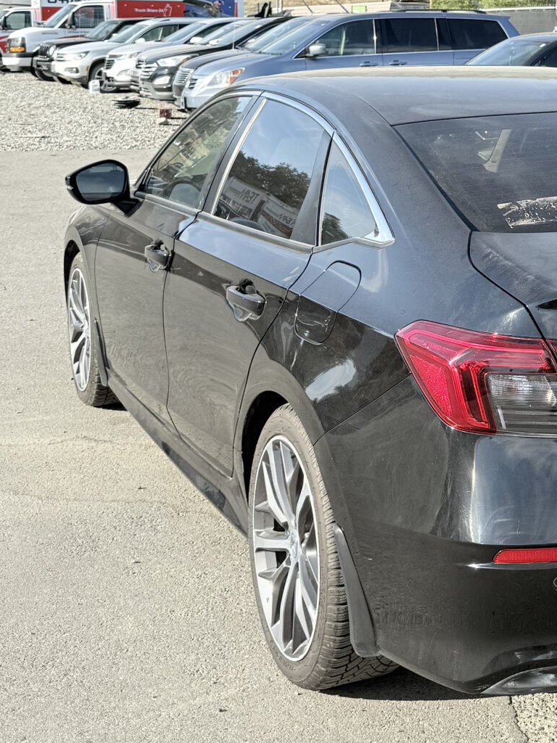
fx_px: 1287
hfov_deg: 23.0
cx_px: 614
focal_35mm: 60
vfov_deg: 31.3
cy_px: 142
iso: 80
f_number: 1.78
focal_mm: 6.76
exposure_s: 1/2611
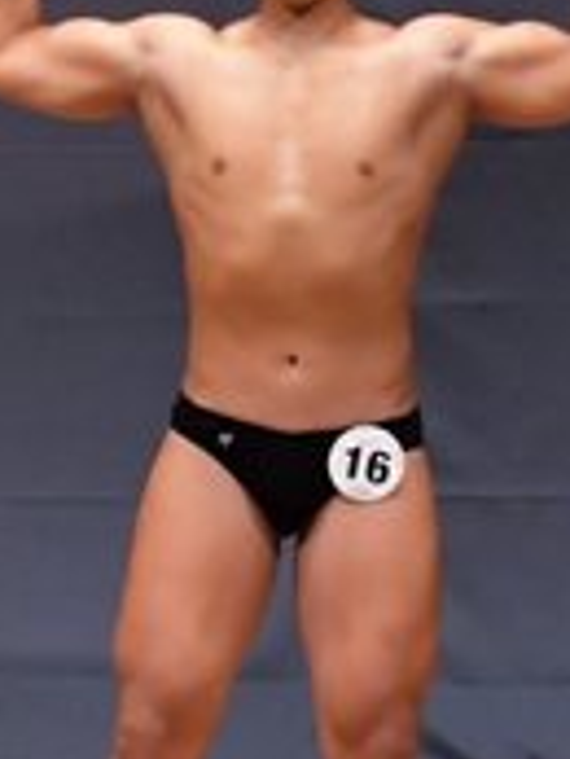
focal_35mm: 749
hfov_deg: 2.0
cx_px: -726
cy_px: 570
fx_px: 16424
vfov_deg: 2.6
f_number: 5.6
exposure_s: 1/400
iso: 6400
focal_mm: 116
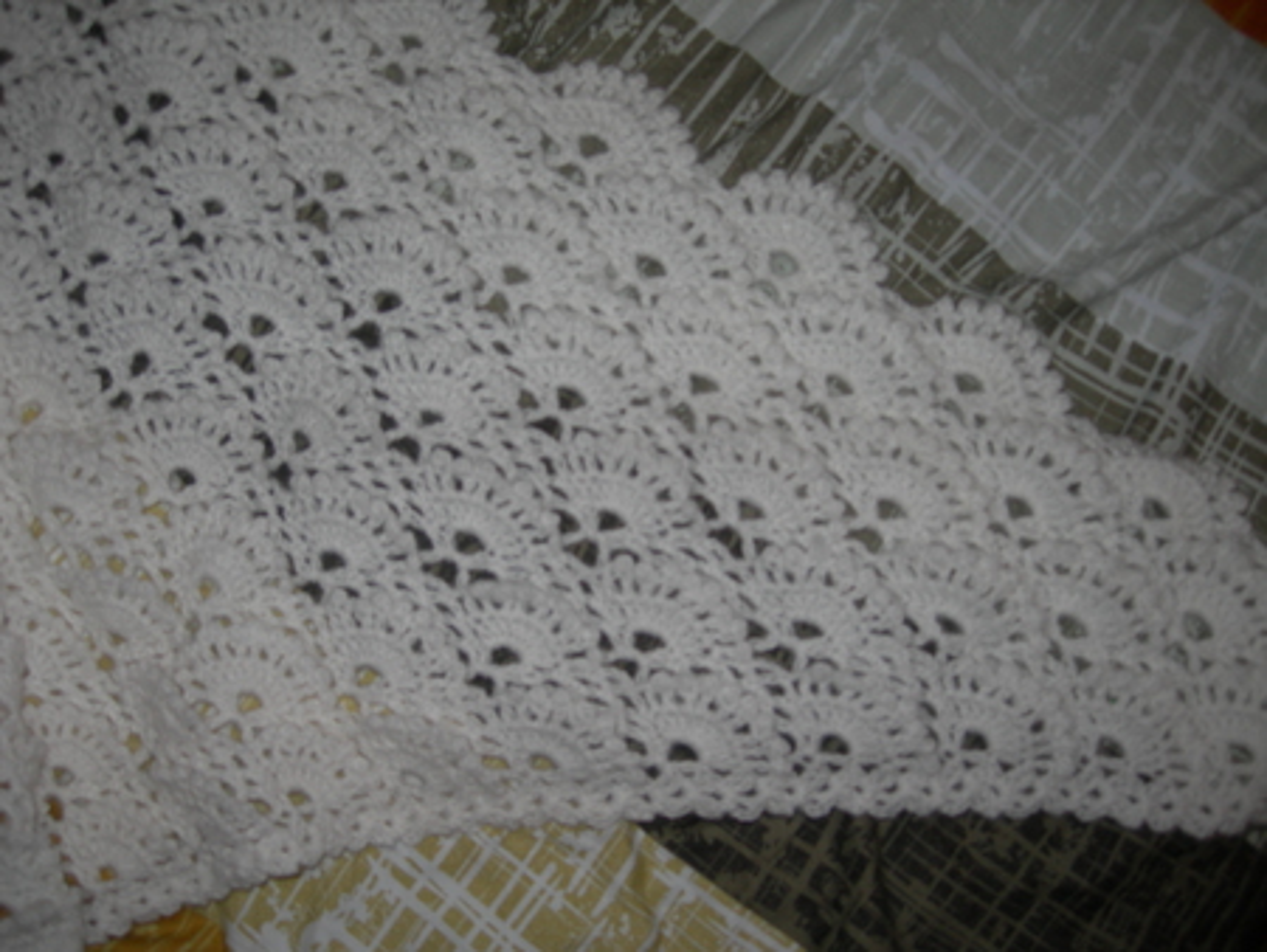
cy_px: 476
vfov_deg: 37.8
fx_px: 1392
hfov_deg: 49.0
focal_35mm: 38
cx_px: 634
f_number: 2.8
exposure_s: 1/60.1
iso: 50
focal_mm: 7.8
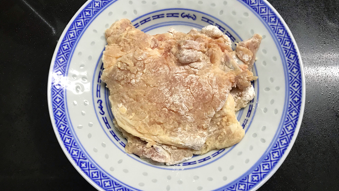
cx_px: 170
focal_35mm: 31
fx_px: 279
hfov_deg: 62.6
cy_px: 92
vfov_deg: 37.8
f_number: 1.8
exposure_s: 1/20
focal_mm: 3.99
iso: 32
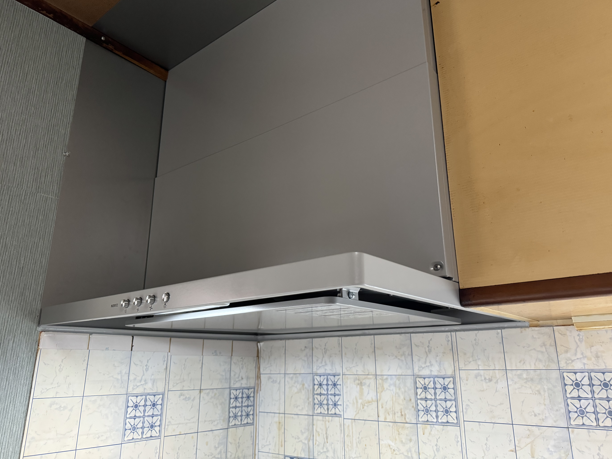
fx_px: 442
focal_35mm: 25
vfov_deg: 54.9
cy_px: 220
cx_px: 308
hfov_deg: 69.4
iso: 500
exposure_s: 1/60
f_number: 1.78
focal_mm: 6.76
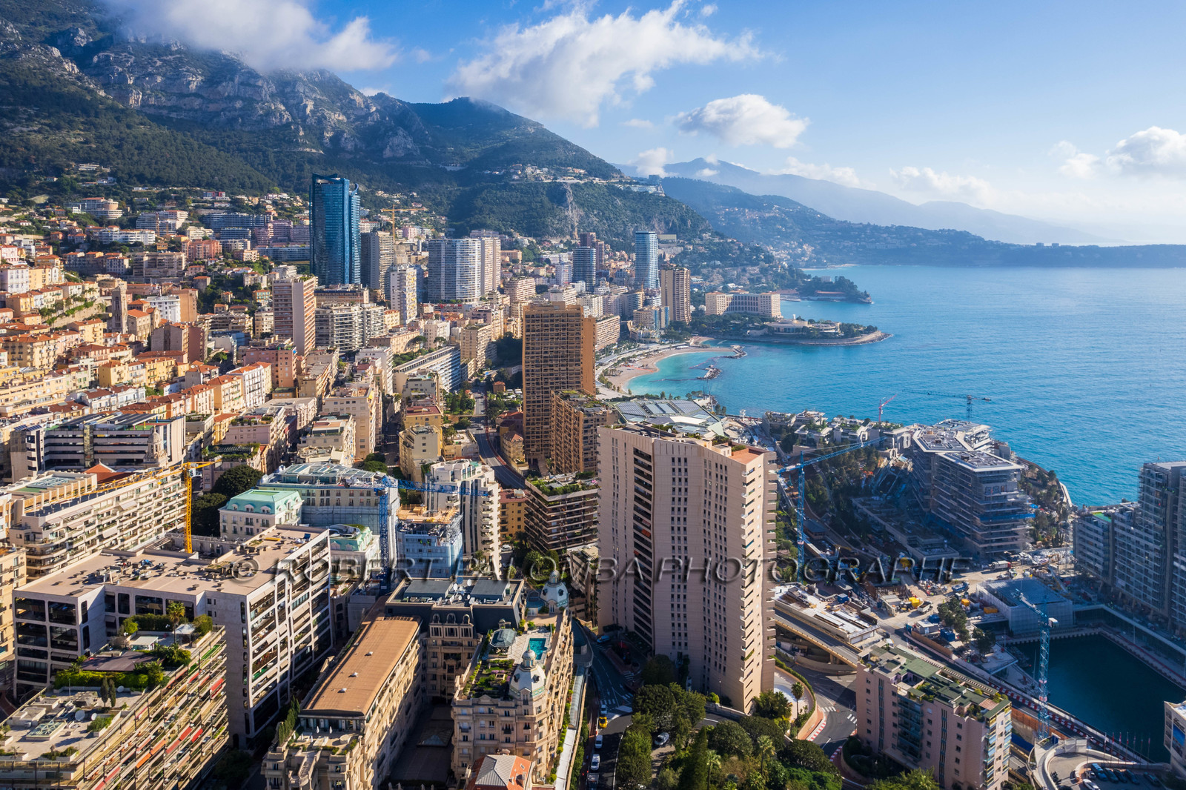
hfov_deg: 78.6
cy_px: 395
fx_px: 725
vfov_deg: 57.2
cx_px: 593
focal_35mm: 22
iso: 100
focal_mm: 8.4
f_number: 2.8
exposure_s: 1/1600
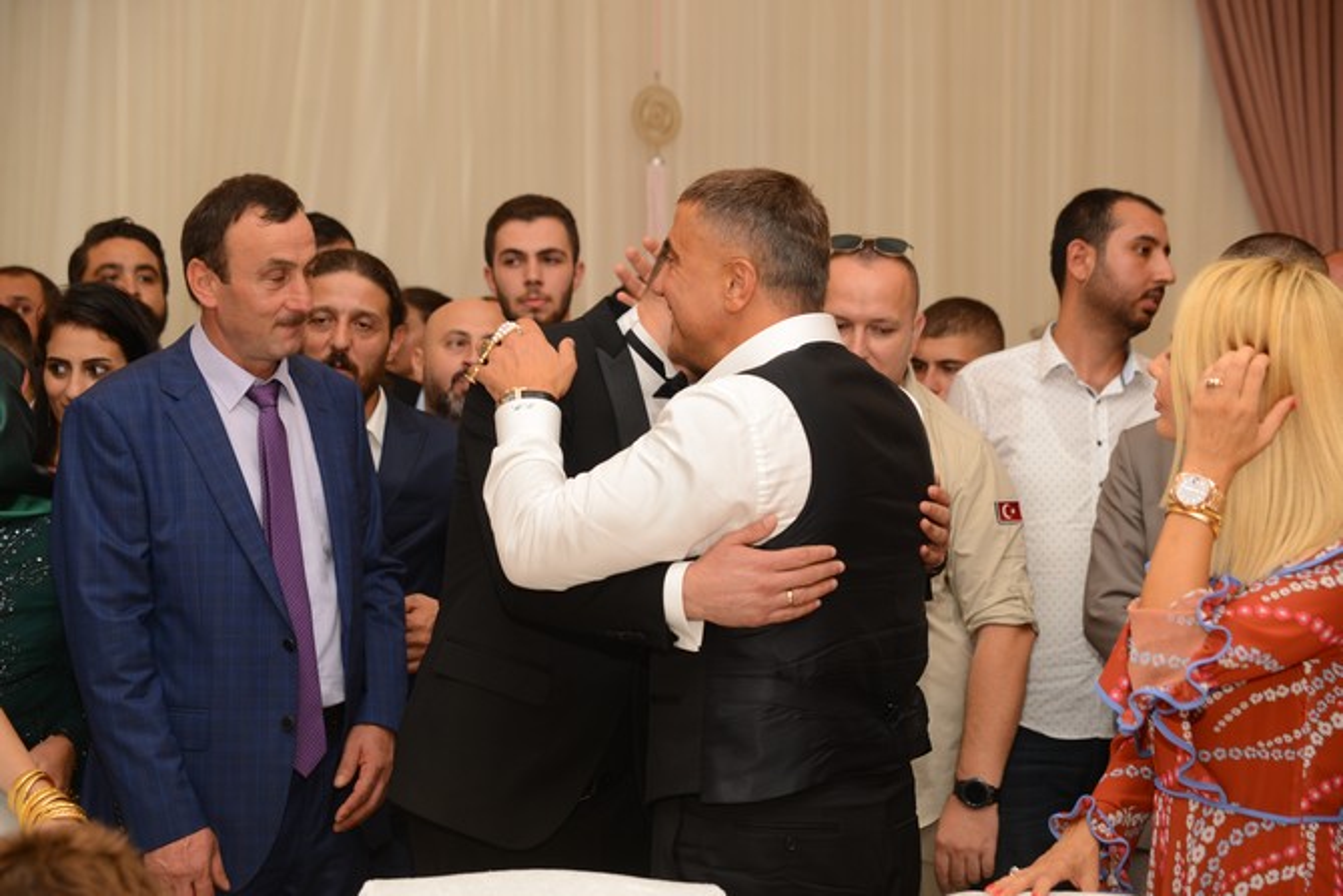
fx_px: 2612
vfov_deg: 19.5
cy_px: 448
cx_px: 672
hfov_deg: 28.8
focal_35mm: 70
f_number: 5
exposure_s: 1/100
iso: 400
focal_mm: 70
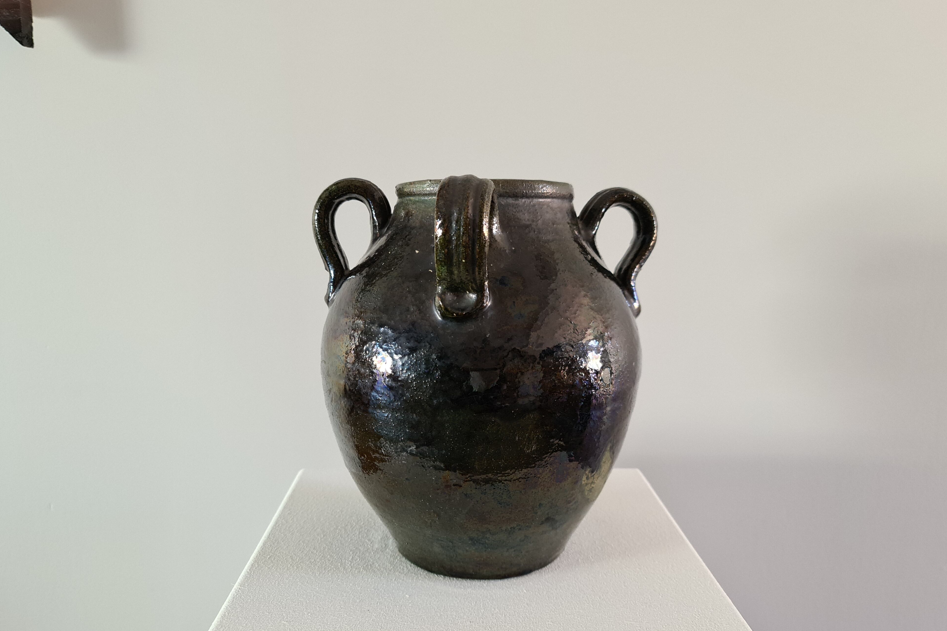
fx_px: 710
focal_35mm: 27
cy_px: 317
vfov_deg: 47.9
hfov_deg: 67.4
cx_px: 481
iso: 320
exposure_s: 1/100
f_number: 1.8
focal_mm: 7
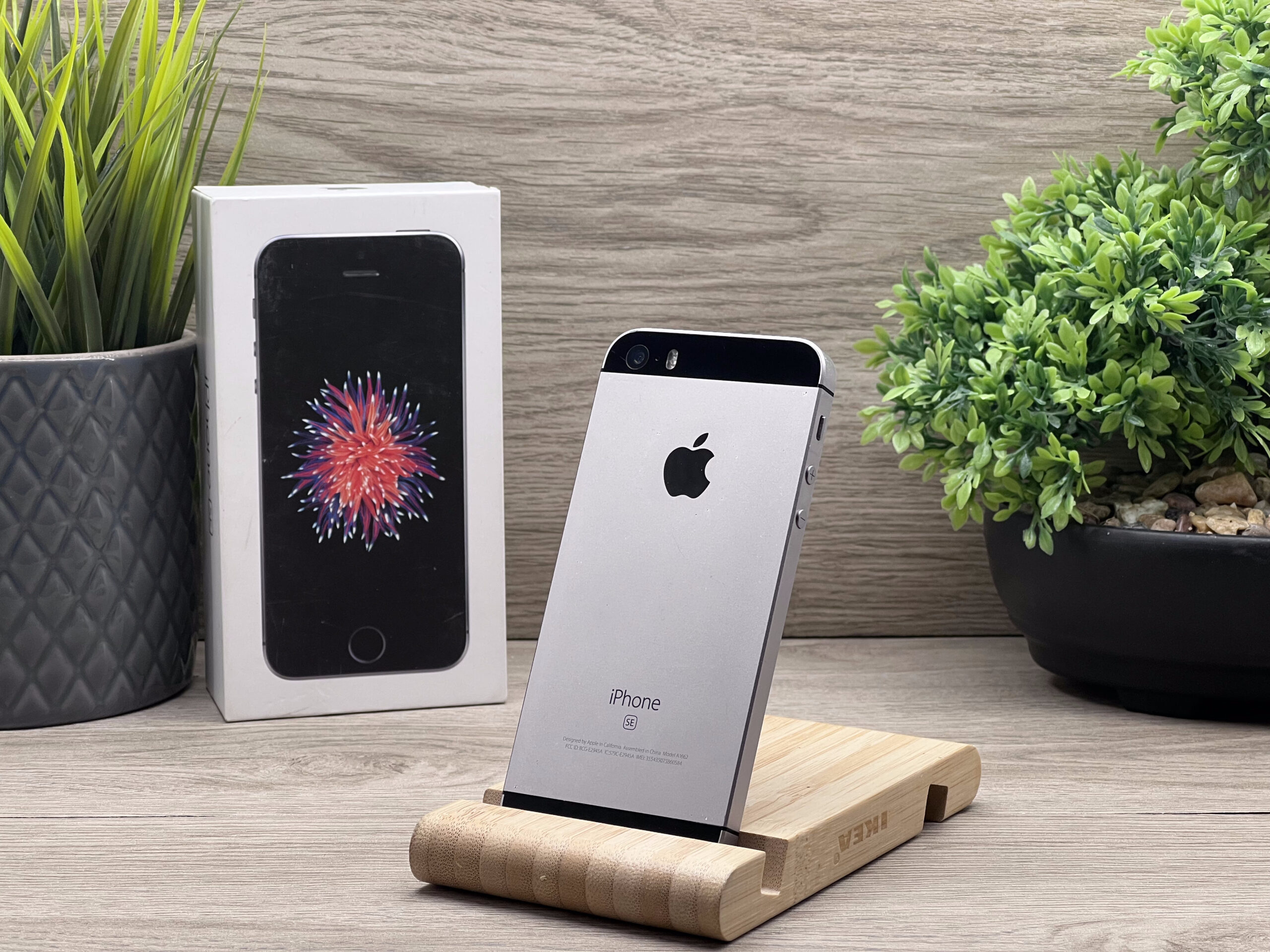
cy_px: 476
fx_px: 2825
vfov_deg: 19.1
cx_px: 635
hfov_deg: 25.3
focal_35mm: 77
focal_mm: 9
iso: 80
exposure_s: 1/100
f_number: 2.8
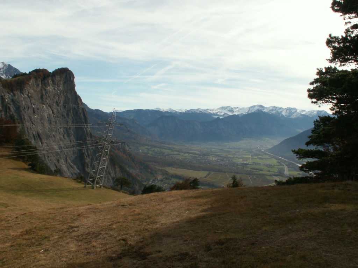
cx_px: 179
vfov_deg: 40.7
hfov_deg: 52.6
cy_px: 134
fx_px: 362
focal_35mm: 35
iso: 50
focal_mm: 5.86
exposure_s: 1/160
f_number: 8
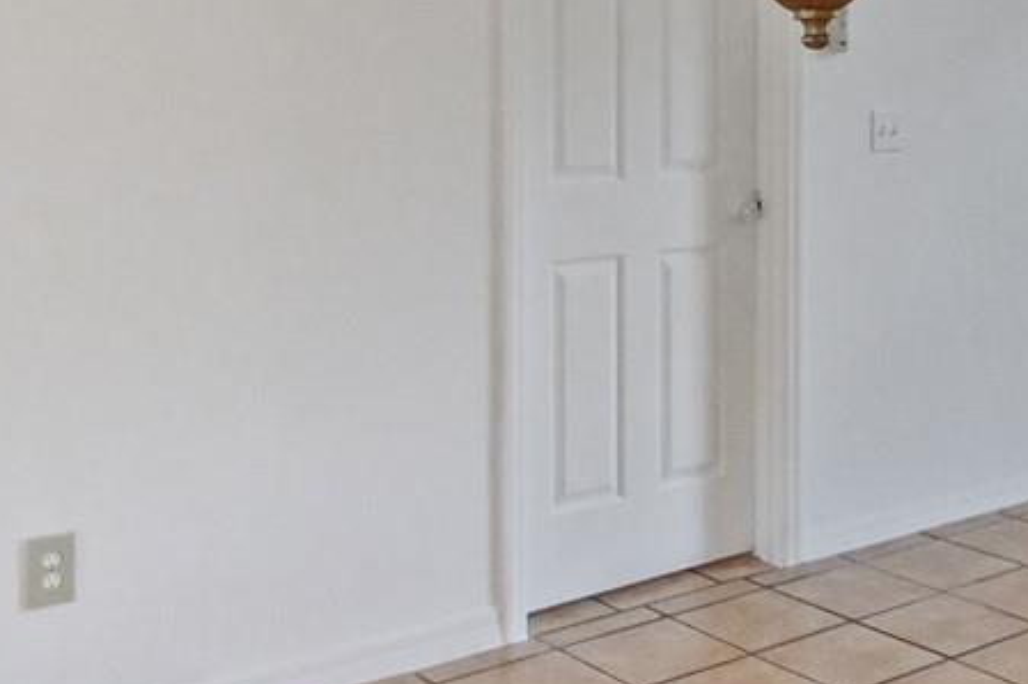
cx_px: 781
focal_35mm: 52
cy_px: 72
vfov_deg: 25.2
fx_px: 1484
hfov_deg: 37.2
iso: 3200
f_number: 4
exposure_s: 1/60
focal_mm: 7
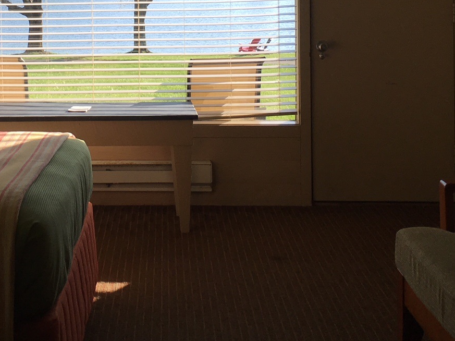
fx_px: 880
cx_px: 112
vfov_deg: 21.2
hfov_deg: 28.5
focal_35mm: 67
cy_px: 4
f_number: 2.2
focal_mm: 4.15
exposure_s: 1/499
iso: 25
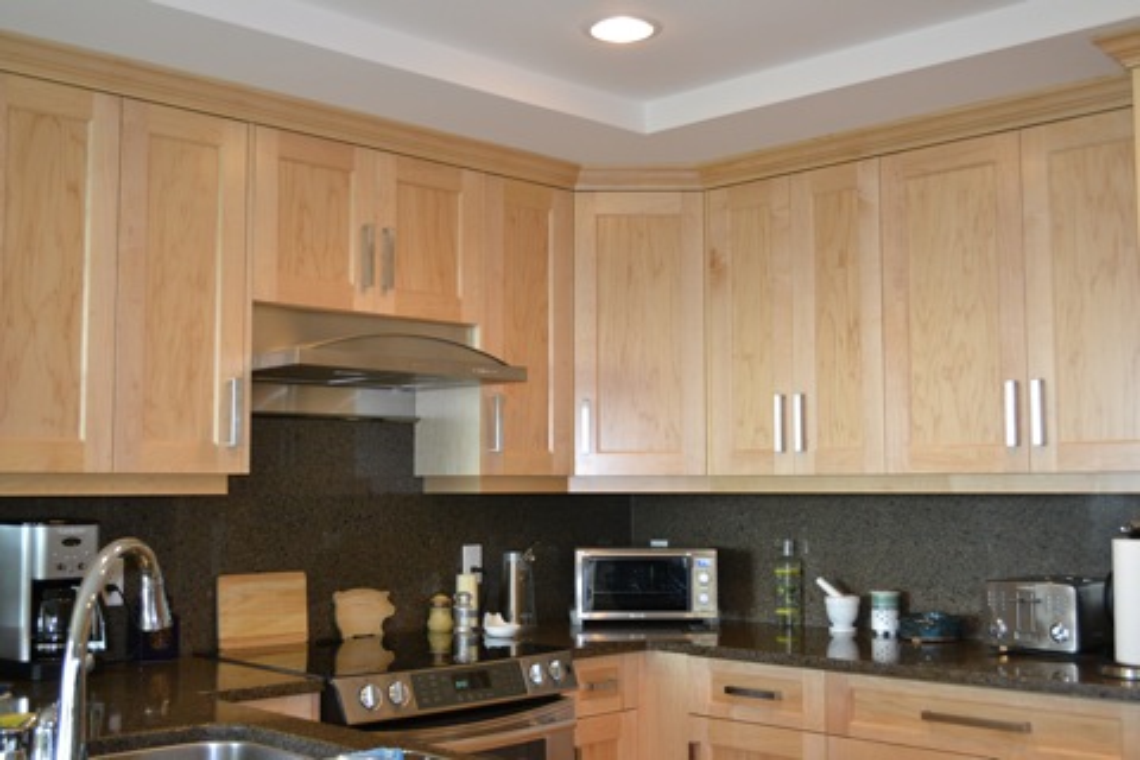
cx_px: 570
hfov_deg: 46.4
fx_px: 1330
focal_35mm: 42
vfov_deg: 31.9
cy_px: 380
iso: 1400
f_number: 4.5
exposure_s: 1/60
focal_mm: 28
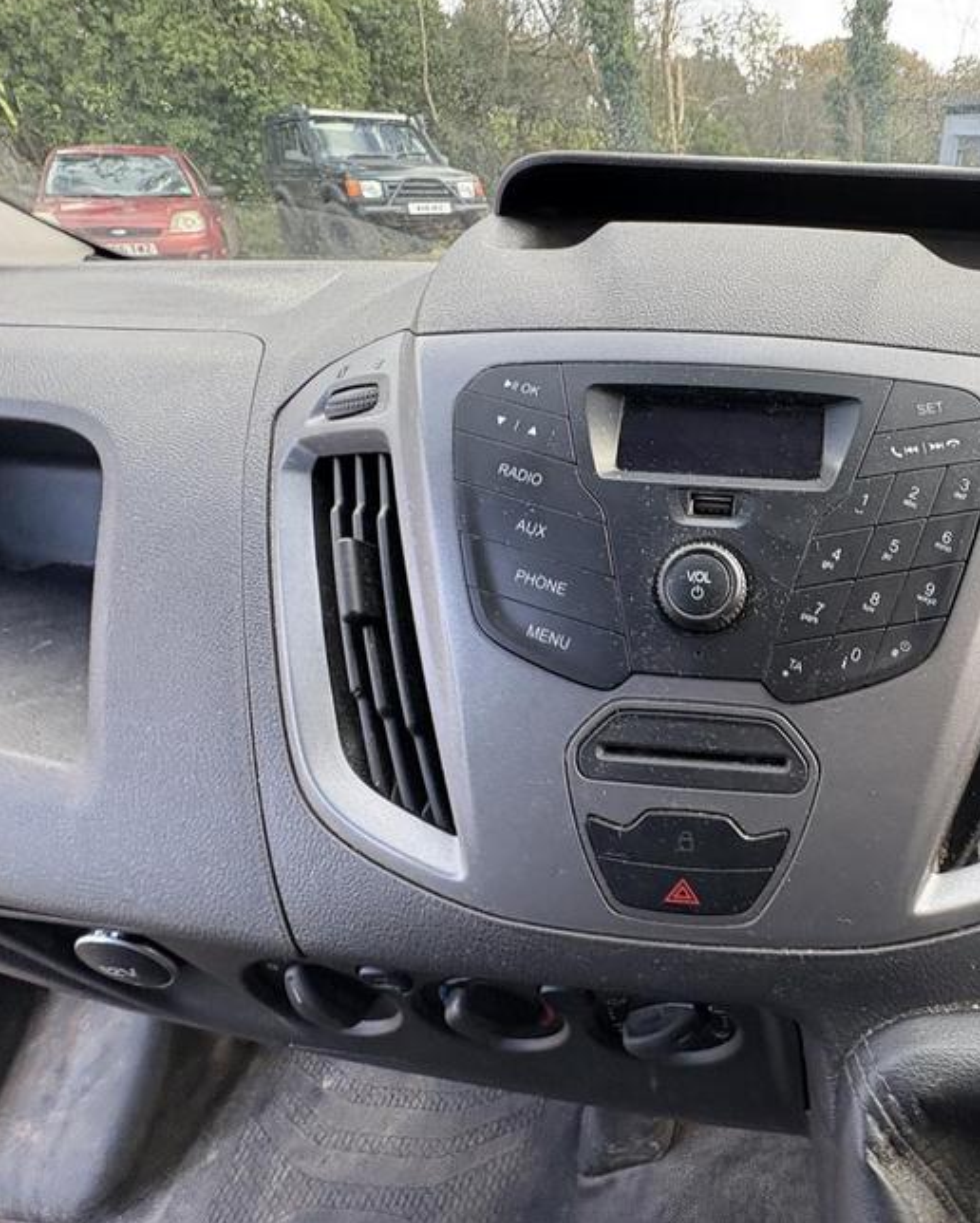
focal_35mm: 19
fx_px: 688
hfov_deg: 63.7
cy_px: 591
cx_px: 805
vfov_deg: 83.2
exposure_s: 1/99
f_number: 2.2
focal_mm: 2.22
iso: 125
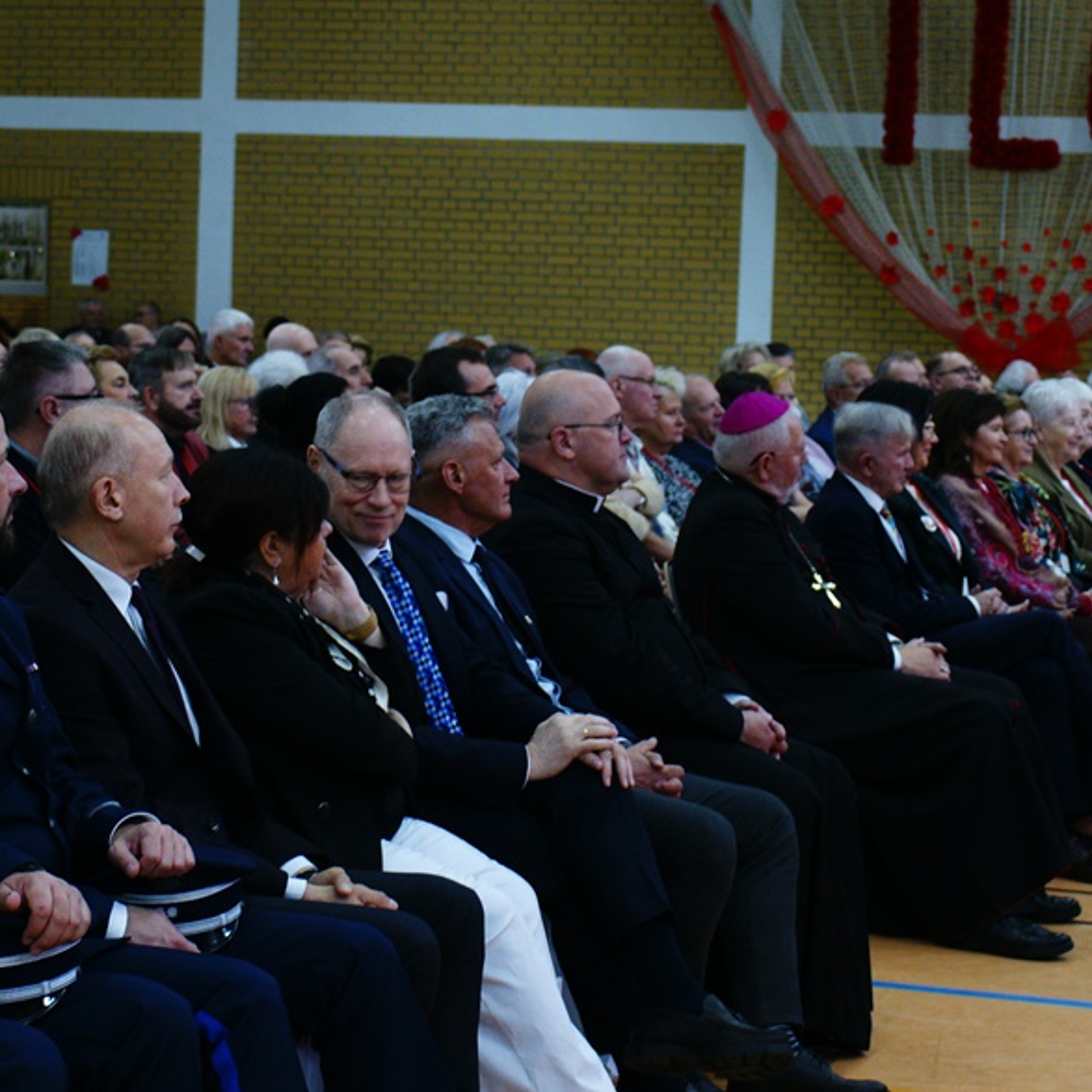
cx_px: 558
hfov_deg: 17.8
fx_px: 3488
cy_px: 477
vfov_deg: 17.8
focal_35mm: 98
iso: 640
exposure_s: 1/50
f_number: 5.6
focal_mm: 45
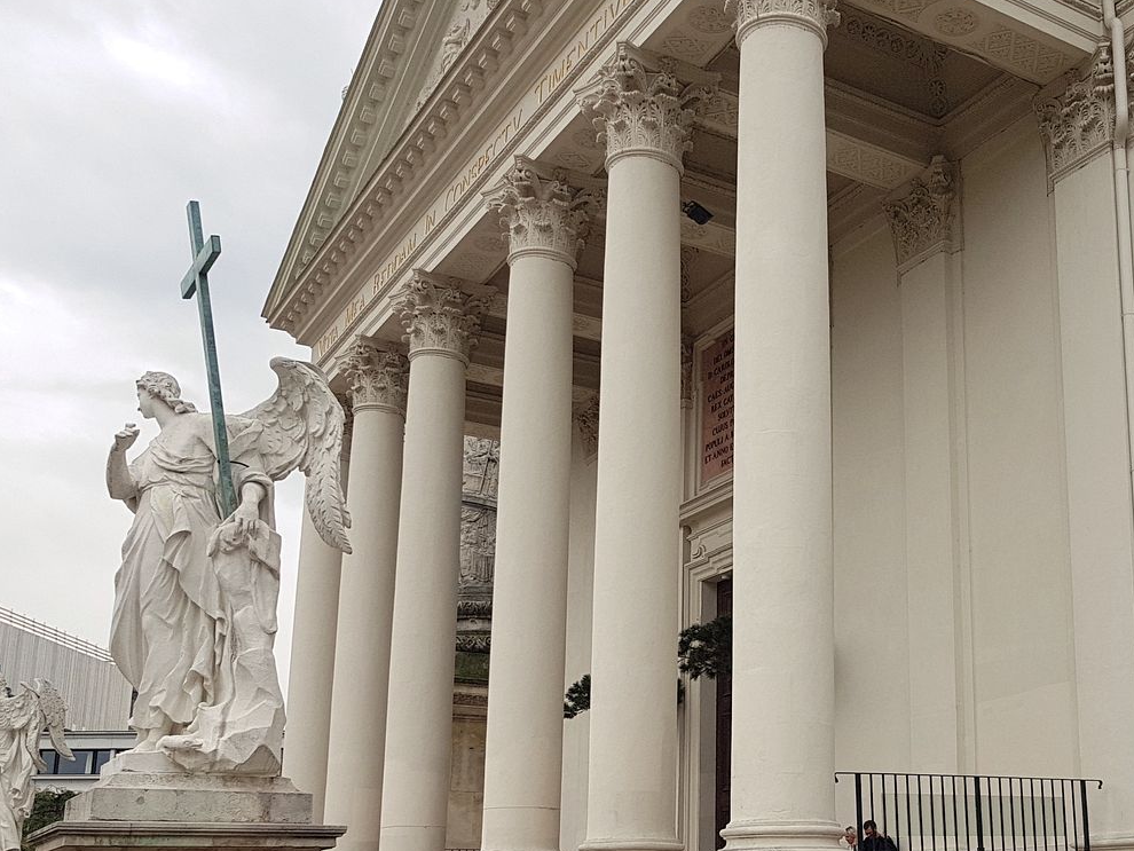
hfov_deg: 42.9
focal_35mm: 42
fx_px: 1376
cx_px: 891
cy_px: 564
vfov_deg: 34.1
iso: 50
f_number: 1.7
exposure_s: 1/540
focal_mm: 4.2
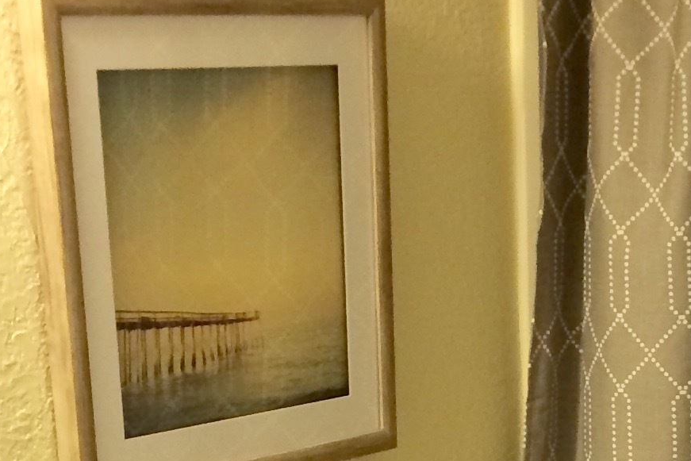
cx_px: 581
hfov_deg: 17.9
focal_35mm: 113
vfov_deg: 11.2
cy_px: 847
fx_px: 2169
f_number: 2.2
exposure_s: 1/30
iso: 125
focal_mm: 4.15
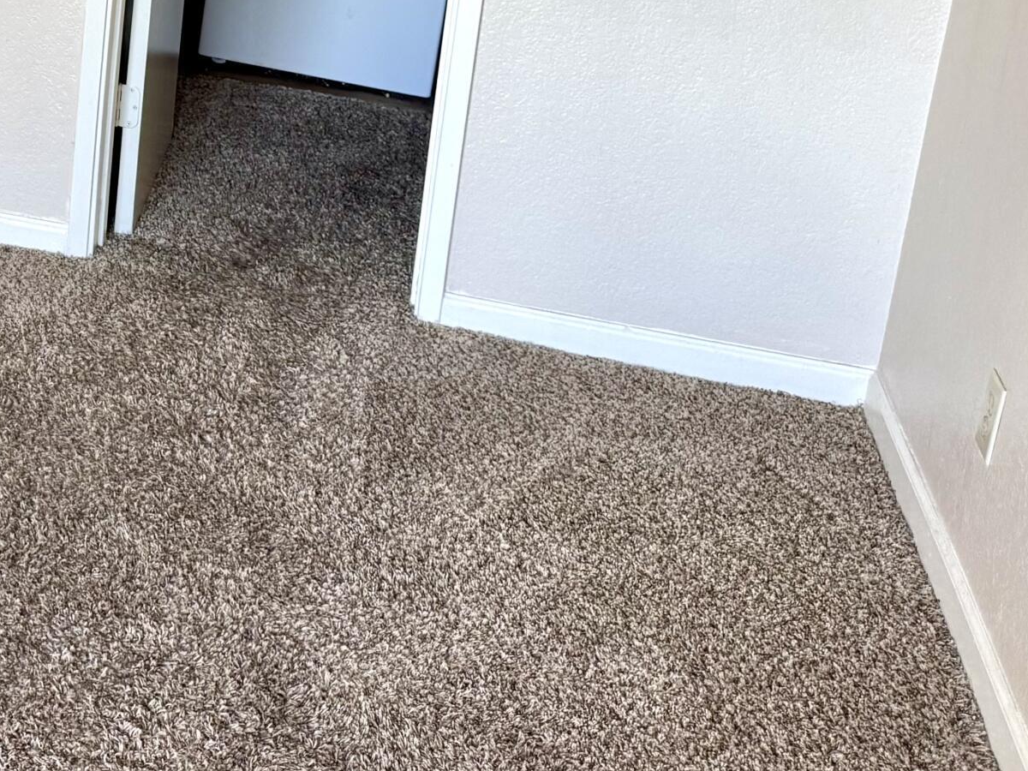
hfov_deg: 29.3
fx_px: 1782
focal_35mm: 60
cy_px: -81
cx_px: -80
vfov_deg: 23.0
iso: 160
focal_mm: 6.76
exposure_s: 1/121
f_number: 1.78
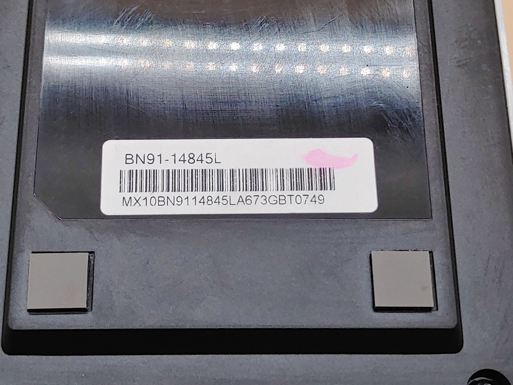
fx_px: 1023
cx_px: 245
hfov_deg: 28.2
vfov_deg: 21.3
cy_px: 194
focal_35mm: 69
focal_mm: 4.36
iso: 50
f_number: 1.8
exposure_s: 1/117
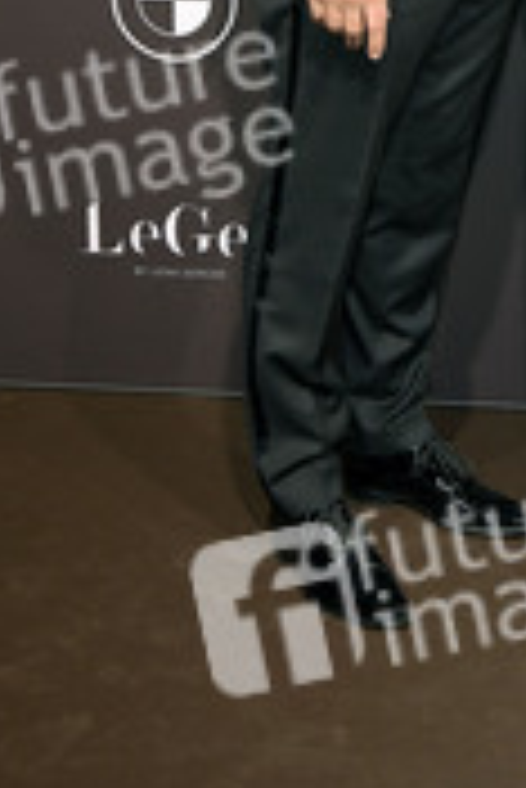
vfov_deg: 25.6
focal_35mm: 73
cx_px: 553
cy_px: -86
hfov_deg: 18.1
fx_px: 1597
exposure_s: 1/250
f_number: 6.3
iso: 1600
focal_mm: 32
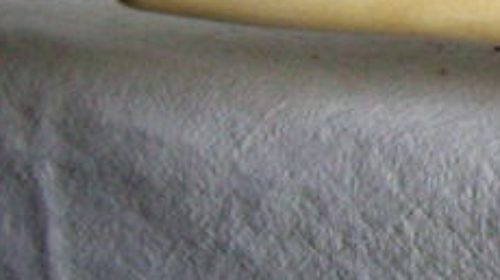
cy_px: 22
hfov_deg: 10.8
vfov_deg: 6.7
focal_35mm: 180
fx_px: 2385
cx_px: 1059
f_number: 2.7
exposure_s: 1/60
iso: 200
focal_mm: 6.2
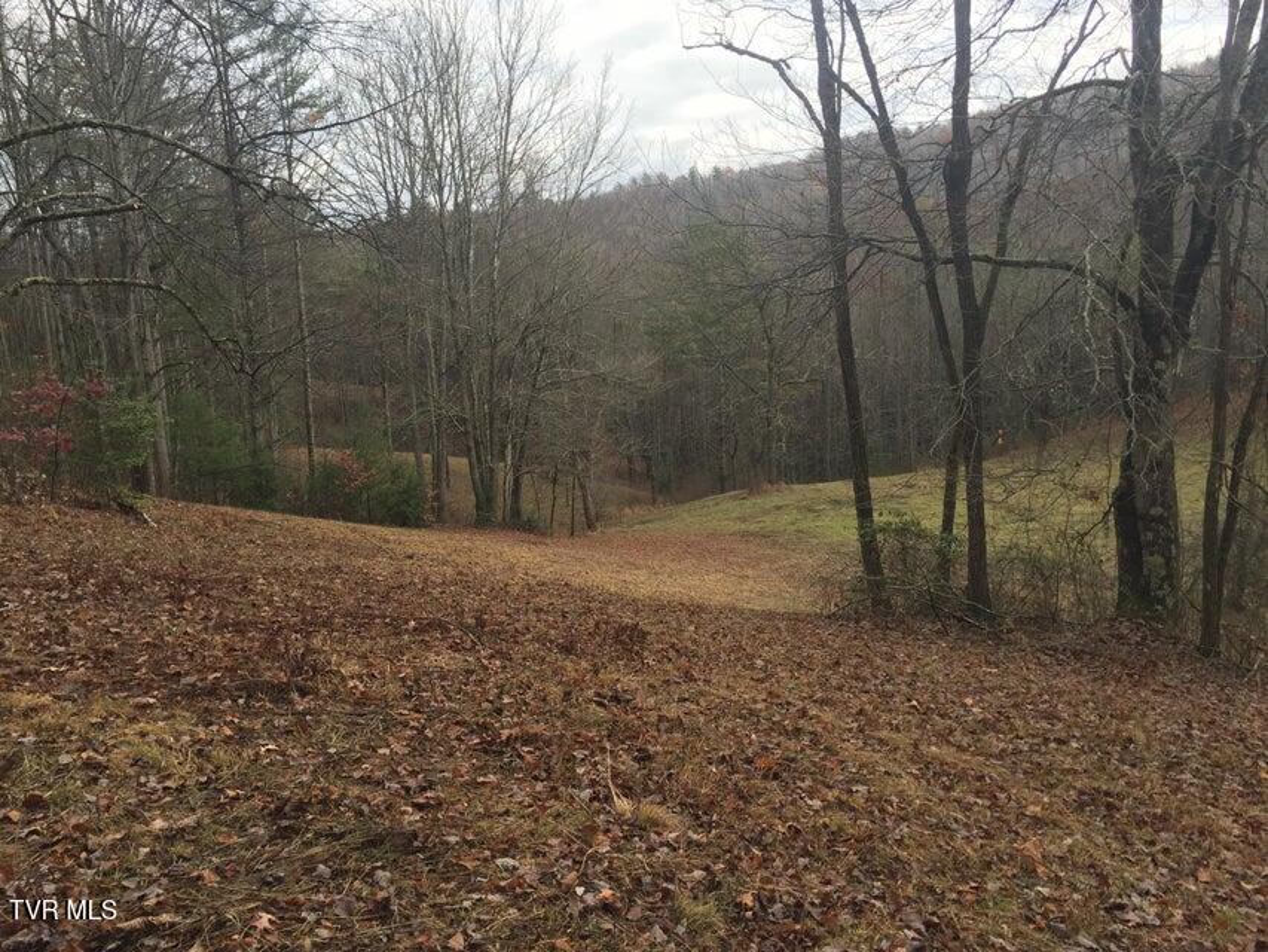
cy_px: 476
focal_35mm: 29
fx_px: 1062
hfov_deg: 61.7
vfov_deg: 48.2
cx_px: 634
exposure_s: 1/363
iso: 32
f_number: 2.2
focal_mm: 4.15
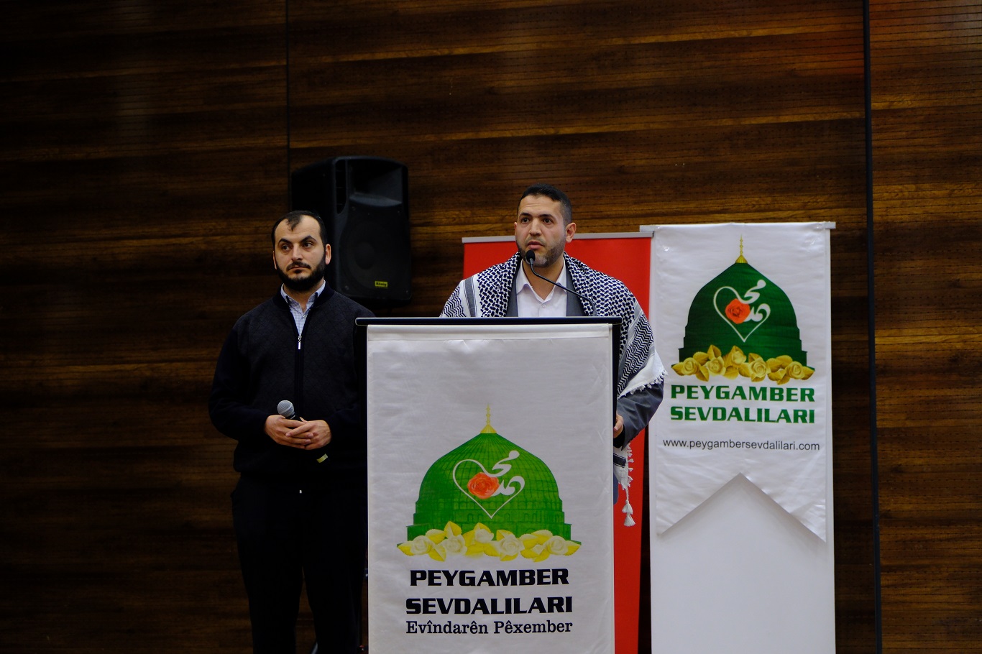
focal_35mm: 120
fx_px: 3272
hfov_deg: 17.1
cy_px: 327
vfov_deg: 11.4
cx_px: 491
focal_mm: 80
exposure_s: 1/20
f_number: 4
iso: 1250
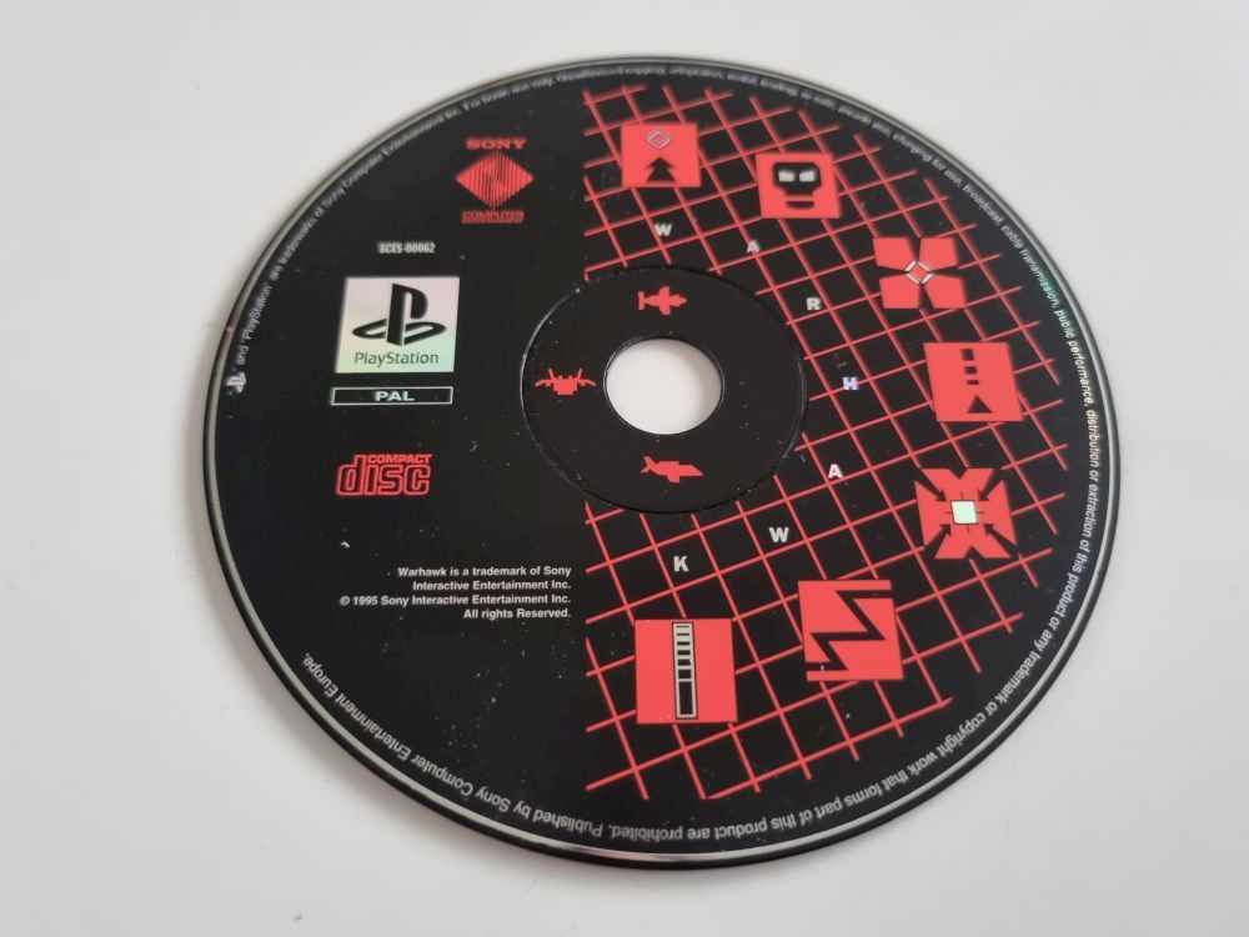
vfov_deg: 53.1
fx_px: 938
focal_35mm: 26
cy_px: 468
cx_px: 624
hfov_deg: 67.3
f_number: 1.8
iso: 1250
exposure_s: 1/25
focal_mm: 5.4
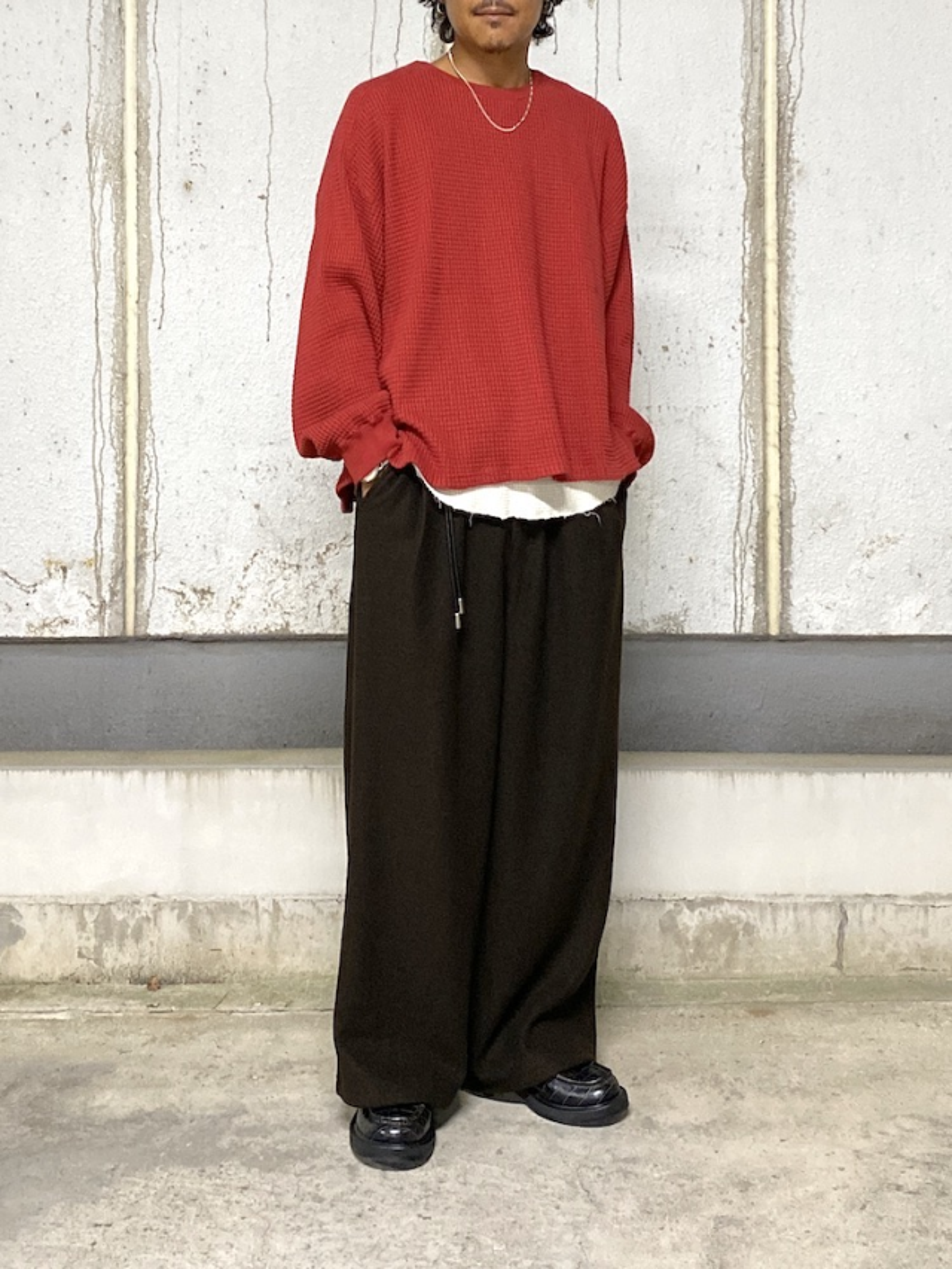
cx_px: 476
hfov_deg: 53.1
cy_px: 634
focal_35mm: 26
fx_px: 953
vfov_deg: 67.3
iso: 640
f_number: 1.8
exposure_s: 1/32
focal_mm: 4.25
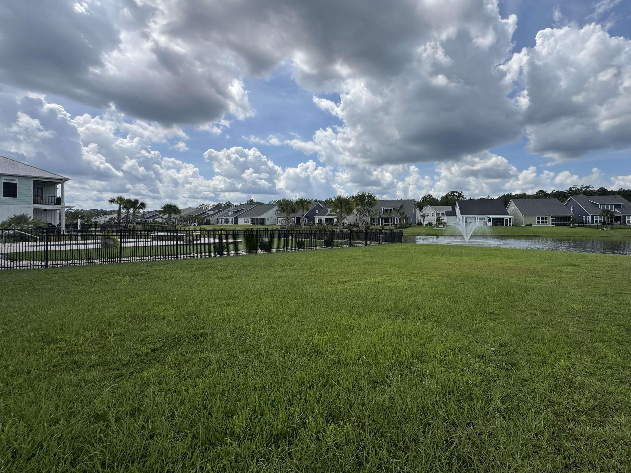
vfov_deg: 74.7
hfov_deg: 90.4
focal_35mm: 17
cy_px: 224
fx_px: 310
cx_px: 362
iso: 40
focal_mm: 2.22
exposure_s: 1/2674
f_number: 2.2
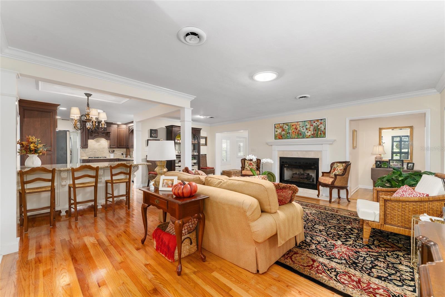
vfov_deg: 81.2
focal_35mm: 14
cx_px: 222
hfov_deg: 104.3
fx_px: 173
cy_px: 148
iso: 250
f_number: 7.1
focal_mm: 14
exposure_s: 1.3
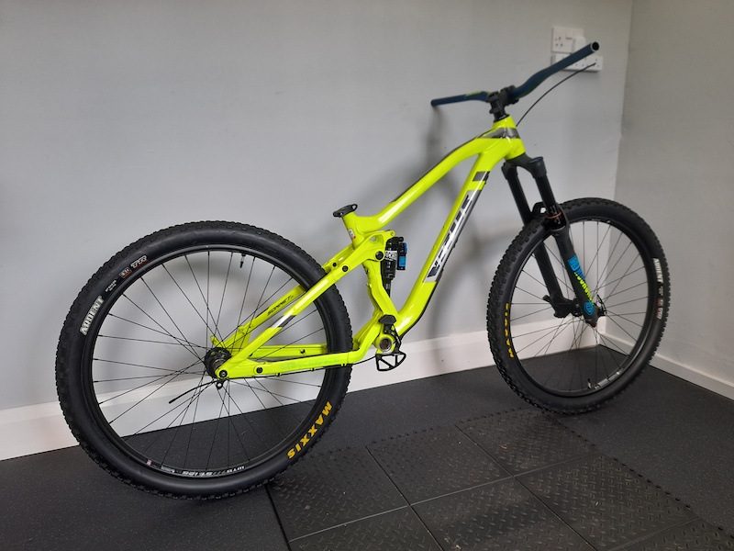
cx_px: 367
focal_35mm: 25
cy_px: 276
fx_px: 530
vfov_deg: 54.9
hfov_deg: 69.4
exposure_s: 1/50
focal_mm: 4.6
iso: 32
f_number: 2
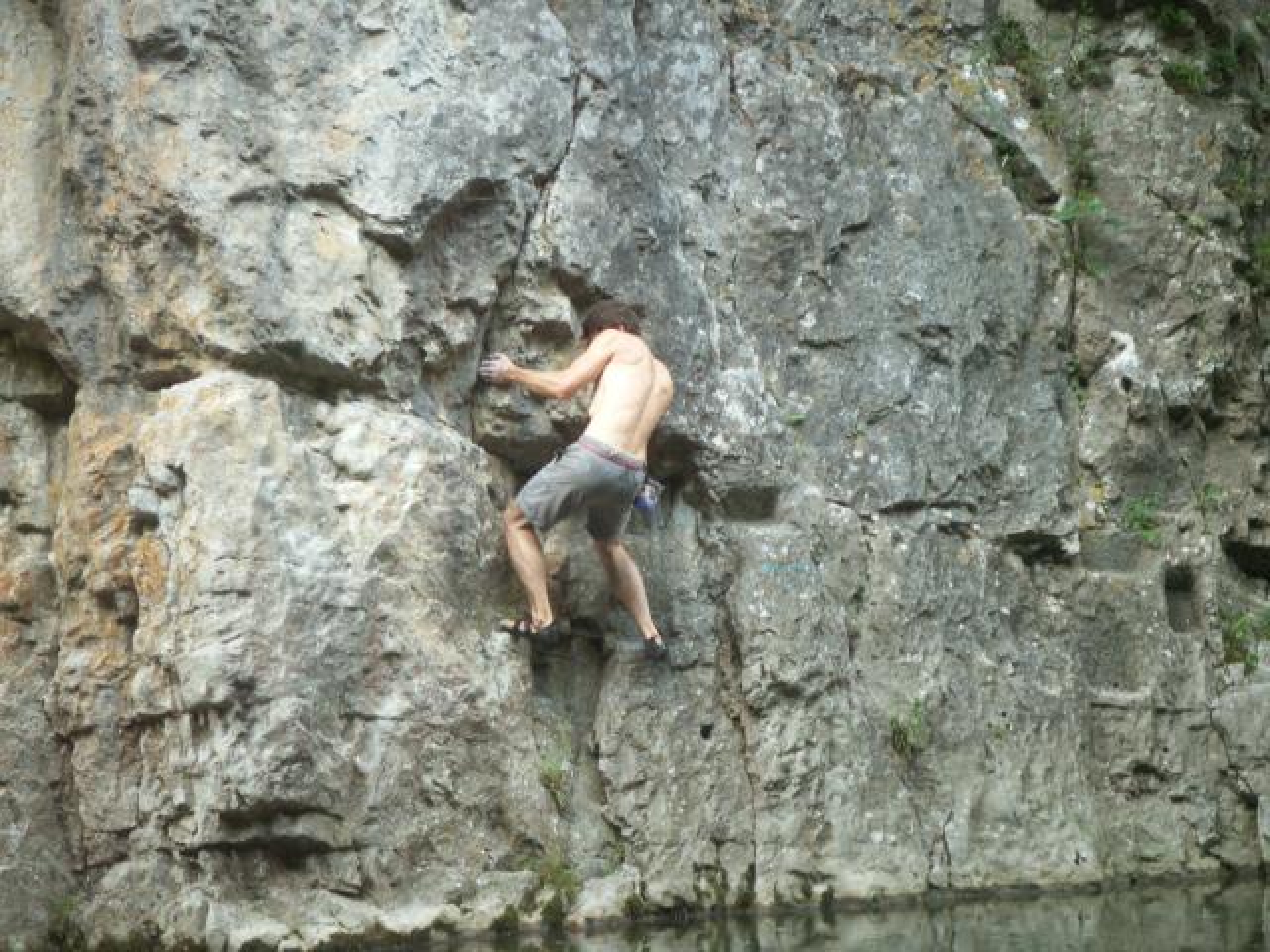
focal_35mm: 111
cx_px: 635
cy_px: 476
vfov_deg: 13.3
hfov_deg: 17.7
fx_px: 4072
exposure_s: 1/20
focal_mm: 23.1
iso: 160
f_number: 3.8
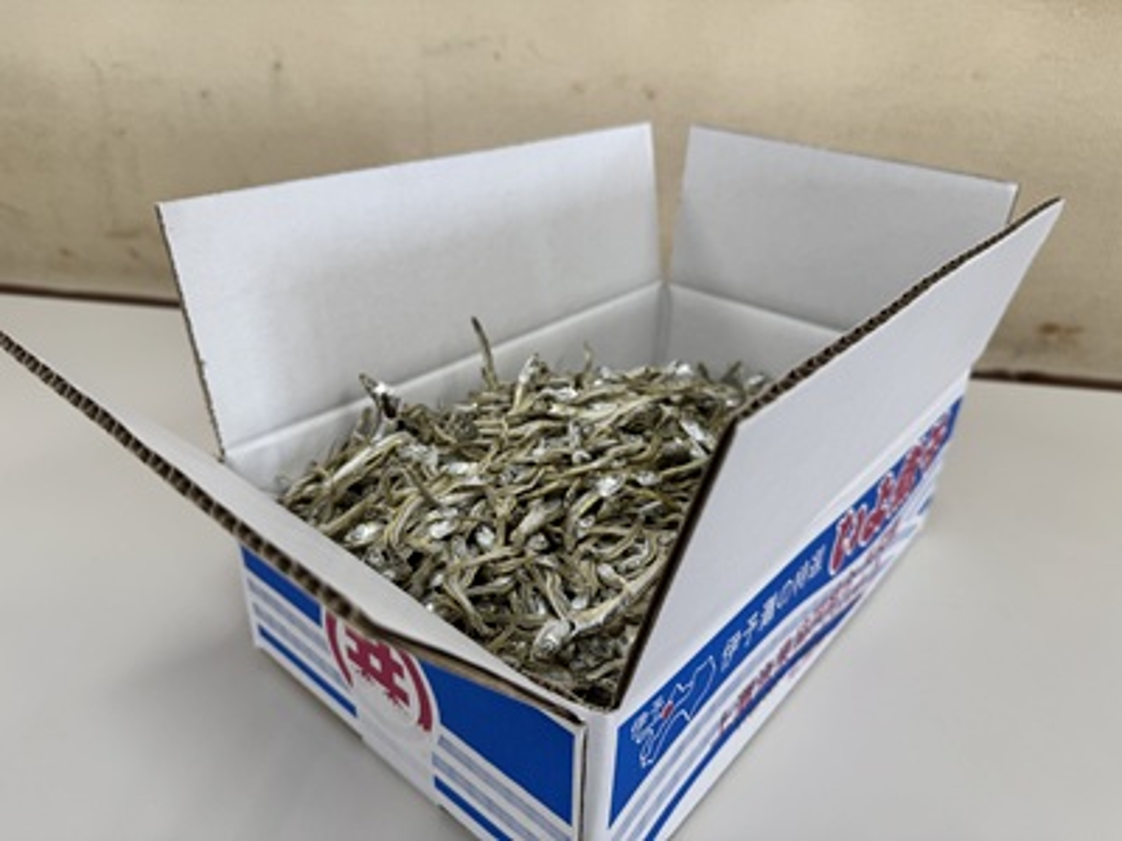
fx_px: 778
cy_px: 420
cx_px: 561
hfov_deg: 71.6
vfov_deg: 56.8
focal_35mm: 24
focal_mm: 6.76
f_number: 1.78
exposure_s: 1/121
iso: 100
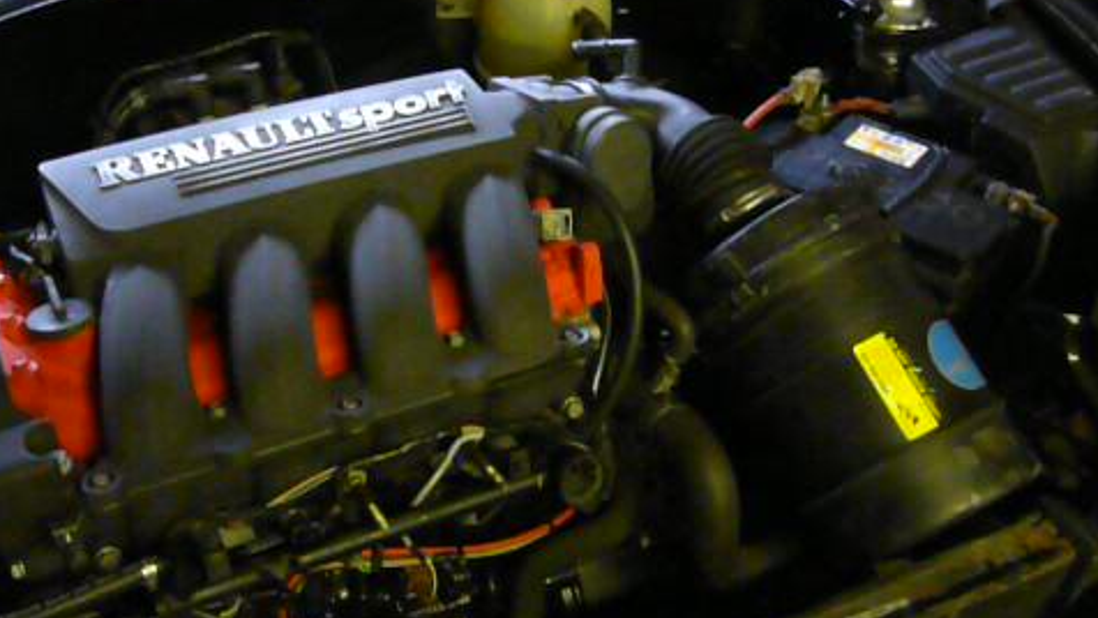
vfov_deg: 29.0
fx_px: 1194
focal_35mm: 41
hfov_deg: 49.1
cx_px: 436
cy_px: 334
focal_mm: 4.6
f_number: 2.8
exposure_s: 1/30
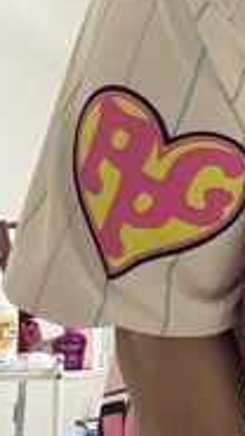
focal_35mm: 92
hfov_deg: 12.4
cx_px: 393
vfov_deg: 23.0
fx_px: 1063
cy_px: 125
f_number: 1.9
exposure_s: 1/33
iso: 400
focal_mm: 2.69
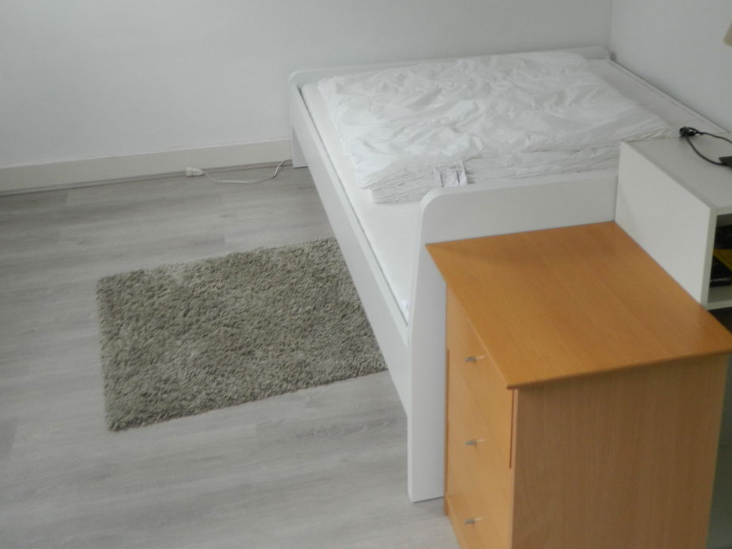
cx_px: 418
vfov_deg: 32.4
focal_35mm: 43
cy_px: 90
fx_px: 910
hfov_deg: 43.7
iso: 80
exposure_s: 1/50
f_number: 3.1
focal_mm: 4.5
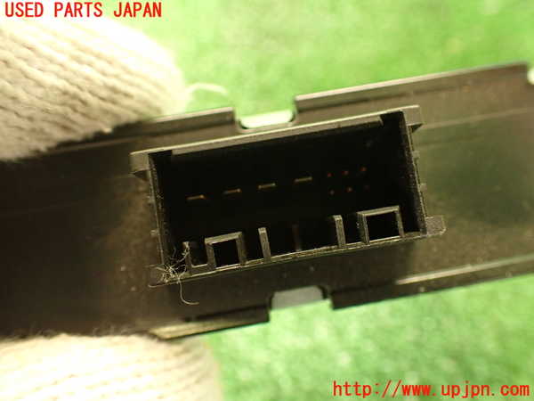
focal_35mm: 32
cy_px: 200
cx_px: 267
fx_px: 494
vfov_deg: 44.2
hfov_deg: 56.8
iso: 640
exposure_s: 1/30
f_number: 2.4
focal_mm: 5.79
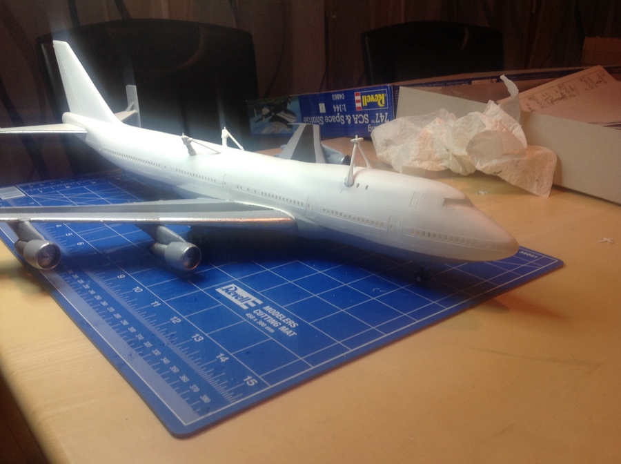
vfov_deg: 40.6
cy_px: 232
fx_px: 627
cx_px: 310
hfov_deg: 52.7
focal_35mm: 35
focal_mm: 4.28
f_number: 2.4
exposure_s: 1/33
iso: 64
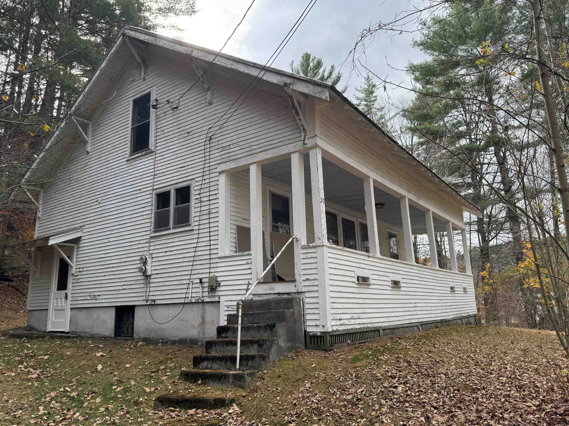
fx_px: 411
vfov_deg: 54.9
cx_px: 280
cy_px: 209
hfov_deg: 69.4
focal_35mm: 25
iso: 80
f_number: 1.78
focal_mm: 6.76
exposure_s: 1/700
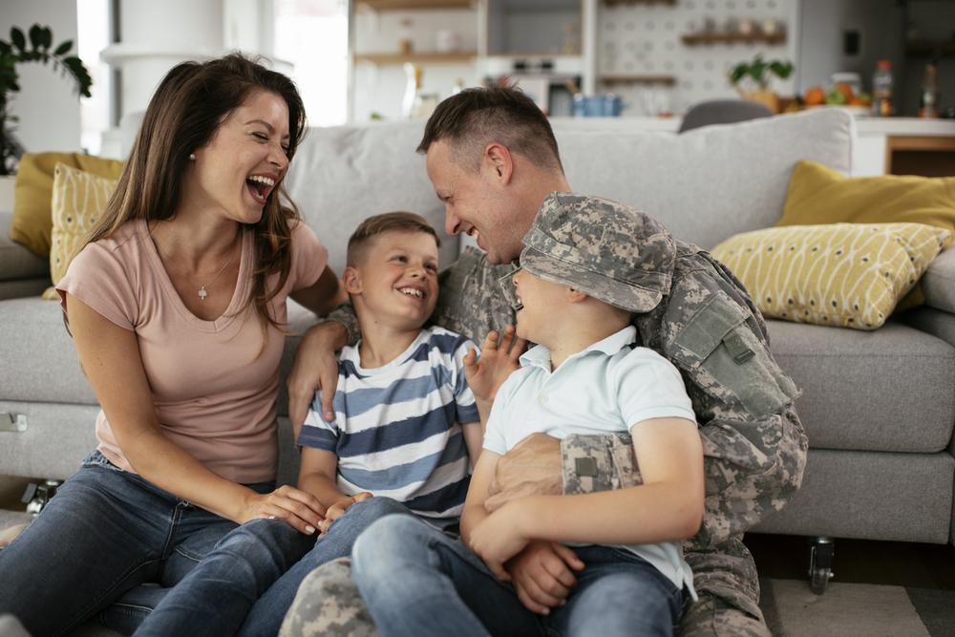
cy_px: 318
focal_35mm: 35
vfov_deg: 37.9
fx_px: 929
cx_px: 478
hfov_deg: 54.4
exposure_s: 1/400
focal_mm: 35
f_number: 2
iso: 250
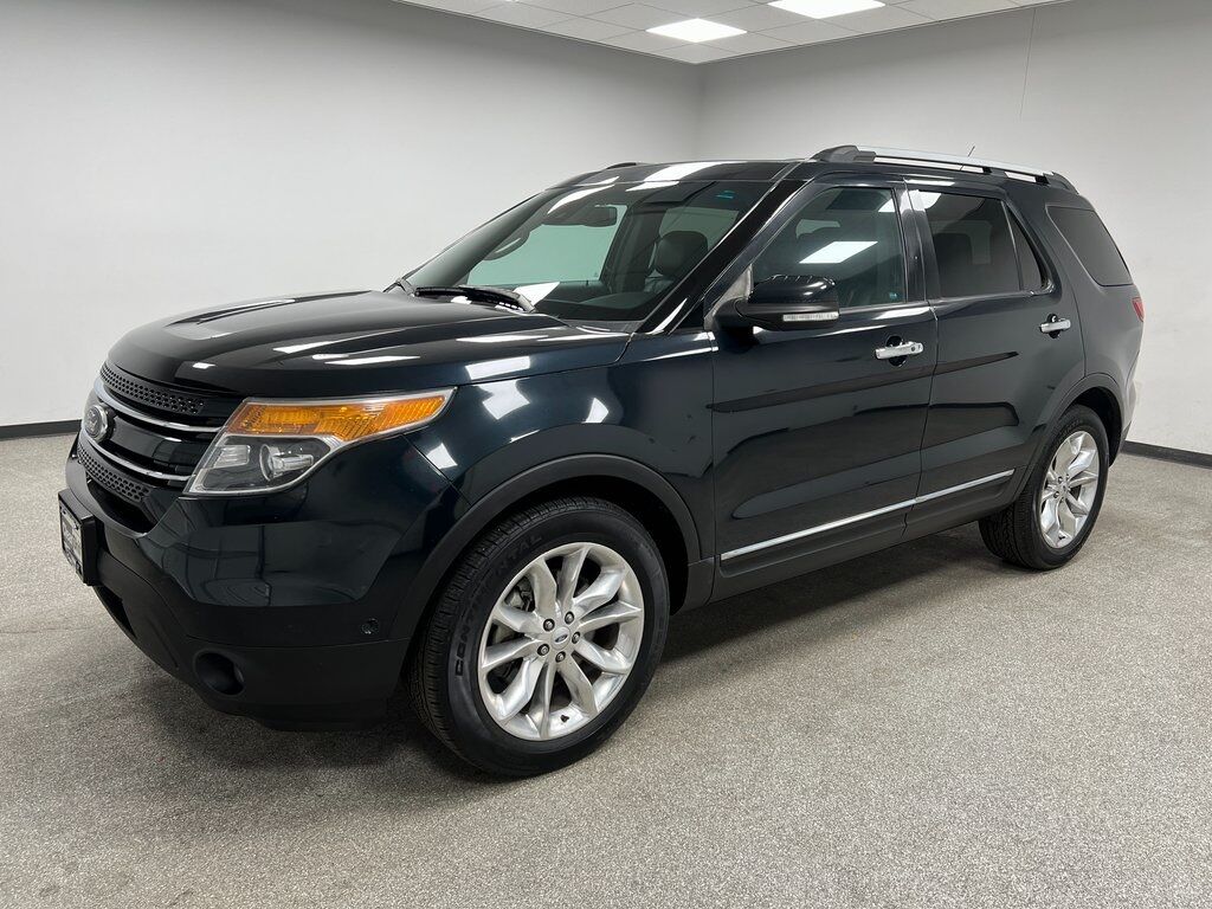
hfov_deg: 67.3
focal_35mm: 26
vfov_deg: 53.1
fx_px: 910
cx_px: 606
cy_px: 454
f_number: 1.5
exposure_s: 1/60
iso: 64
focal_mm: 5.7
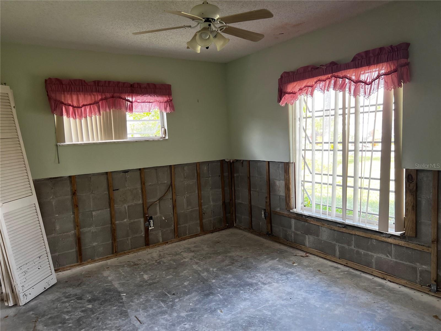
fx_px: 331
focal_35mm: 26
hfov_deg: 67.3
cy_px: 166
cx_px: 220
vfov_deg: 53.1
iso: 125
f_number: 1.5
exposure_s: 1/121
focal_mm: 5.7
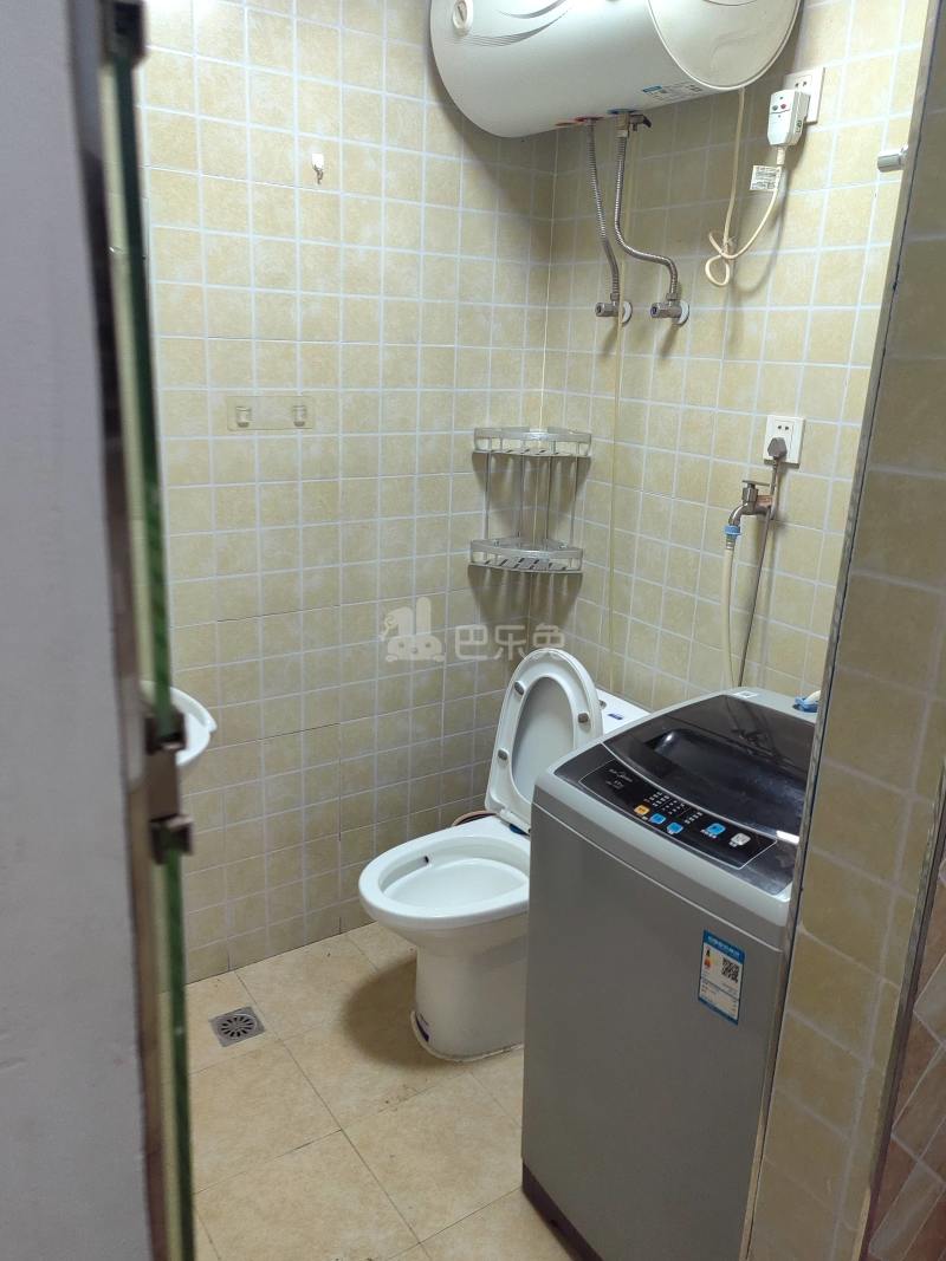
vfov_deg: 65.3
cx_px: 473
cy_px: 630
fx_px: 984
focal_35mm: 27
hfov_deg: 51.3
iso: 320
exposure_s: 1/100
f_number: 1.9
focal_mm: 5.52
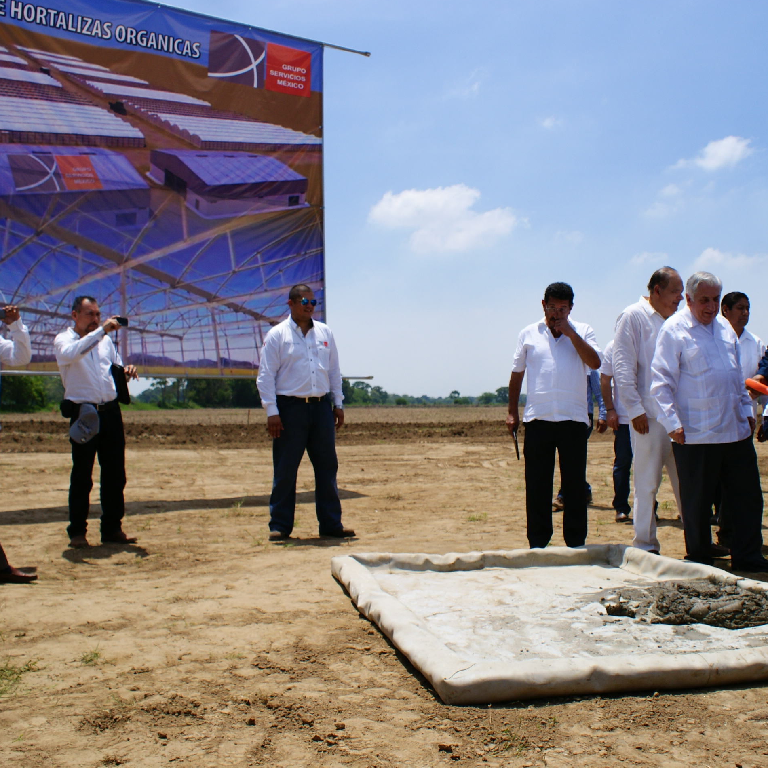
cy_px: 380
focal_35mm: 35
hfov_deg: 45.7
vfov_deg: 47.2
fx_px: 879
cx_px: 569
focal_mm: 18
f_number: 5.6
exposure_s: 1/2000
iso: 200
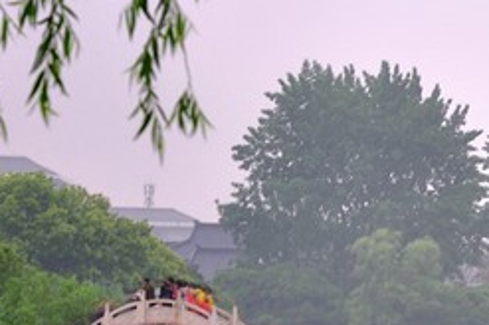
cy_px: 269
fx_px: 4083
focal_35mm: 301
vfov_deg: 4.6
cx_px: 487
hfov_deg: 6.8
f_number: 6.3
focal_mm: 62
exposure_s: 1.6
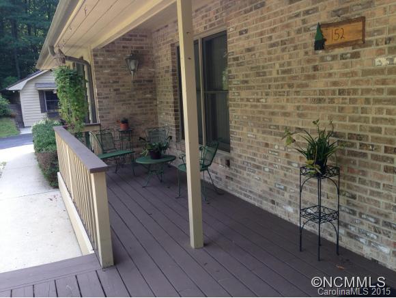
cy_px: 149
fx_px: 378
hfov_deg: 55.3
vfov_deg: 43.0
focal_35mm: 33
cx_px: 198
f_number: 2.4
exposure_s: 1/120
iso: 64
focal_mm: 4.12
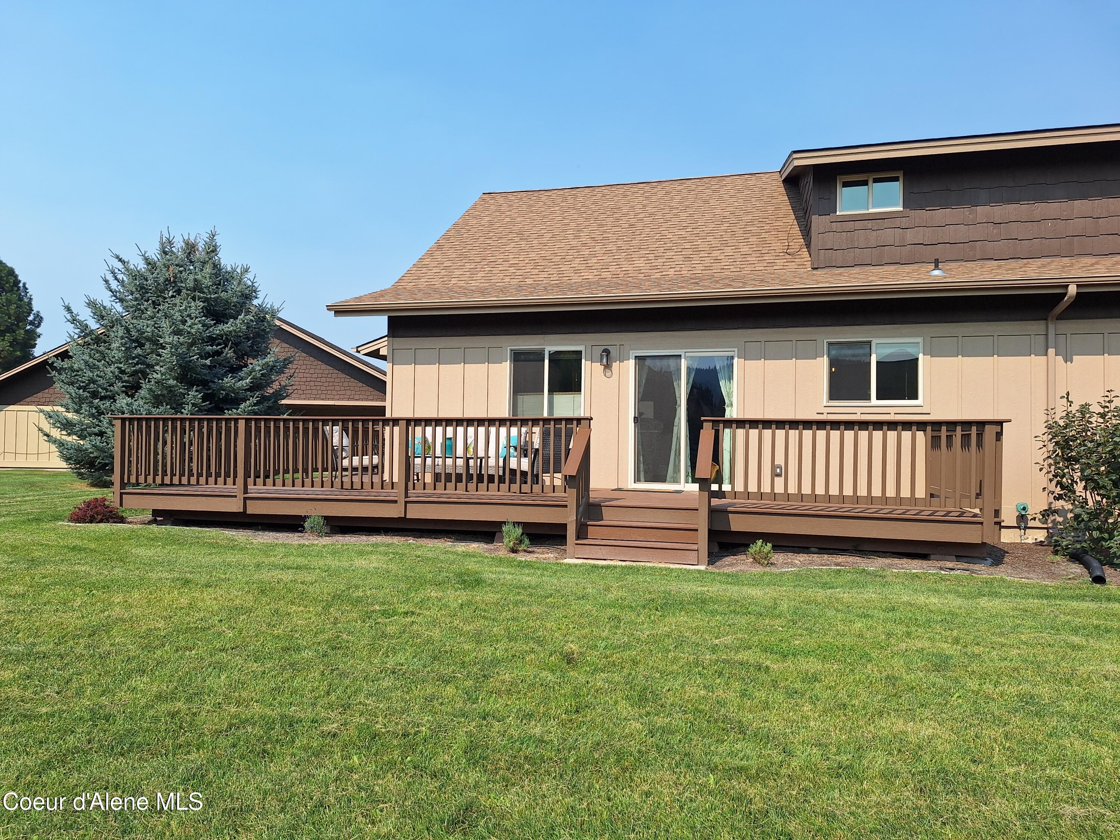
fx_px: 744
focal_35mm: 23
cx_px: 560
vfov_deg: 58.9
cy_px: 420
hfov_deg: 73.9
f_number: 1.8
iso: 25
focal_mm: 5.54
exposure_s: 1/2155
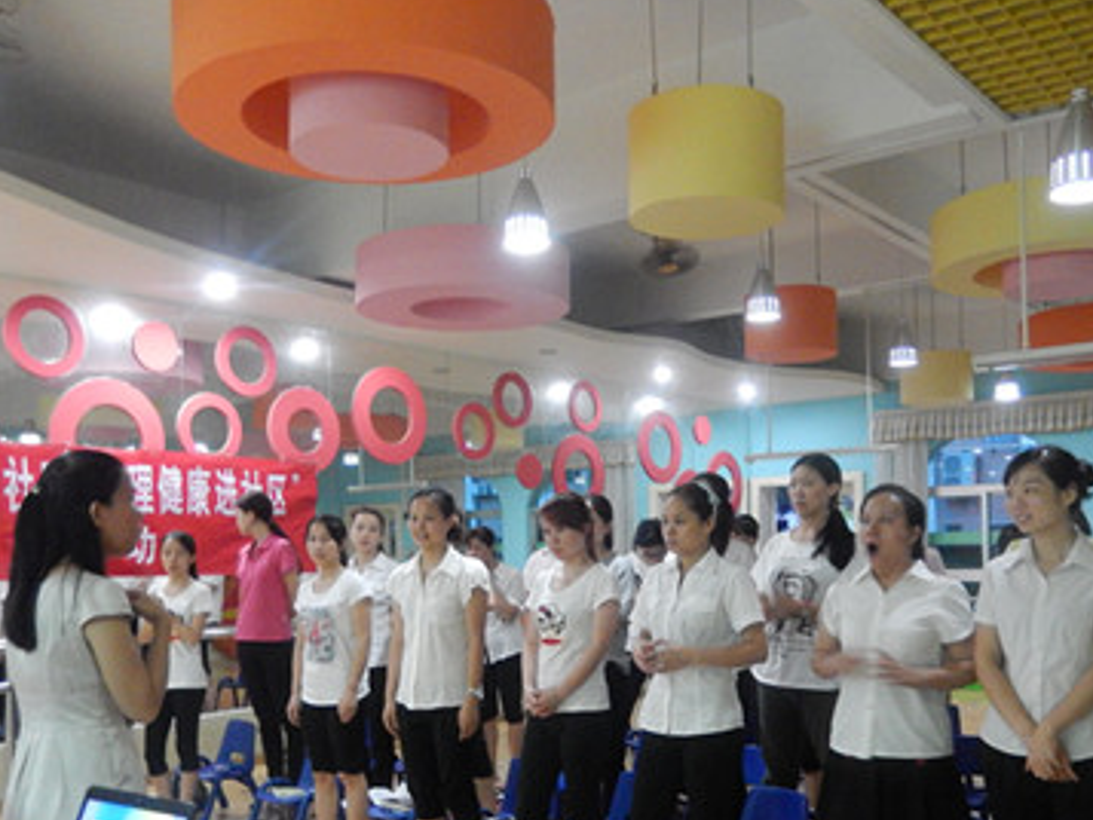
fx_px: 1105
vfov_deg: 40.2
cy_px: 549
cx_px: 566
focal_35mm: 35
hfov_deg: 52.6
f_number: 3.4
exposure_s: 1/5
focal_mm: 4.5
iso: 800
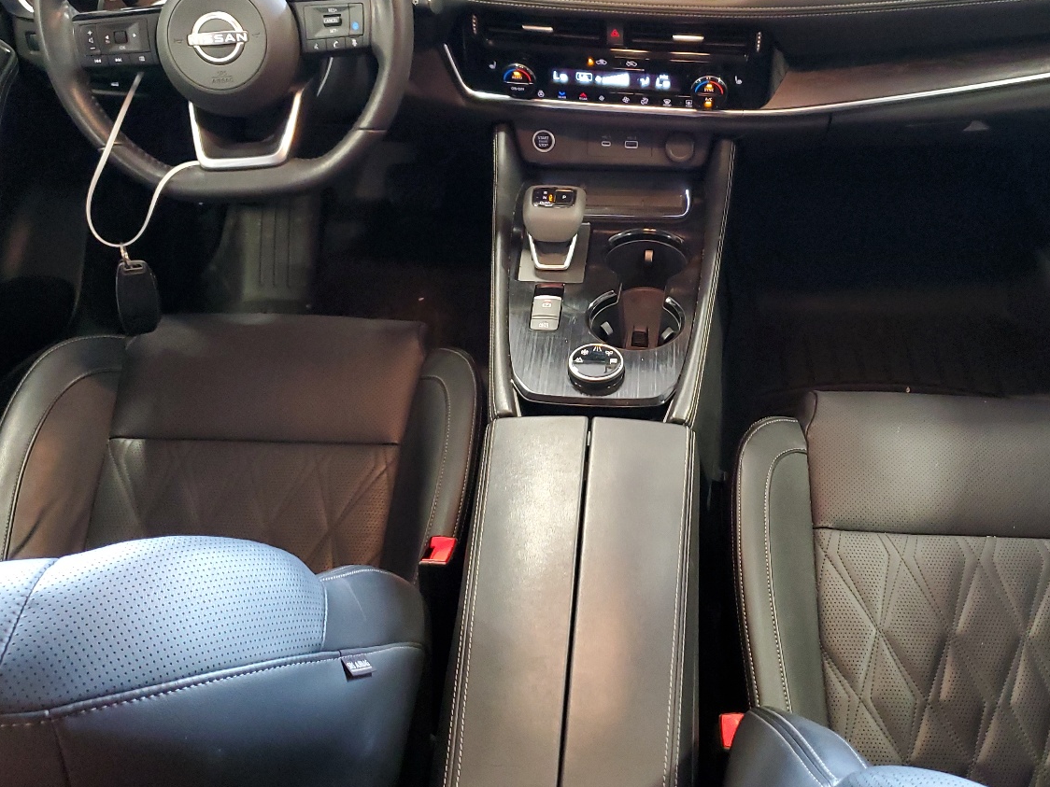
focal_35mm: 37
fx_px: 1122
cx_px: 611
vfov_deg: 38.6
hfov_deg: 49.9
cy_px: 350
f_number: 1.5
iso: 296
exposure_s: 1/20
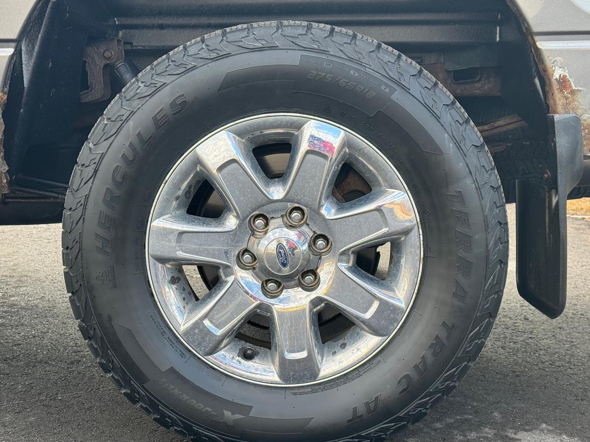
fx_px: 886
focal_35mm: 52
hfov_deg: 36.8
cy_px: 235
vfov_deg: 28.0
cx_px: 300
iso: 64
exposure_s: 1/417
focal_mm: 6.76
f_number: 1.78
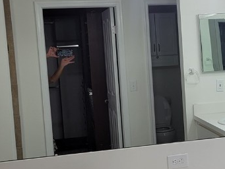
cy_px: 88
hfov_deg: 23.6
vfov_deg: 18.9
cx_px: 241
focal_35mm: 78
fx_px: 507
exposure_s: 1/133
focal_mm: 5.4
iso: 40
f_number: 1.8
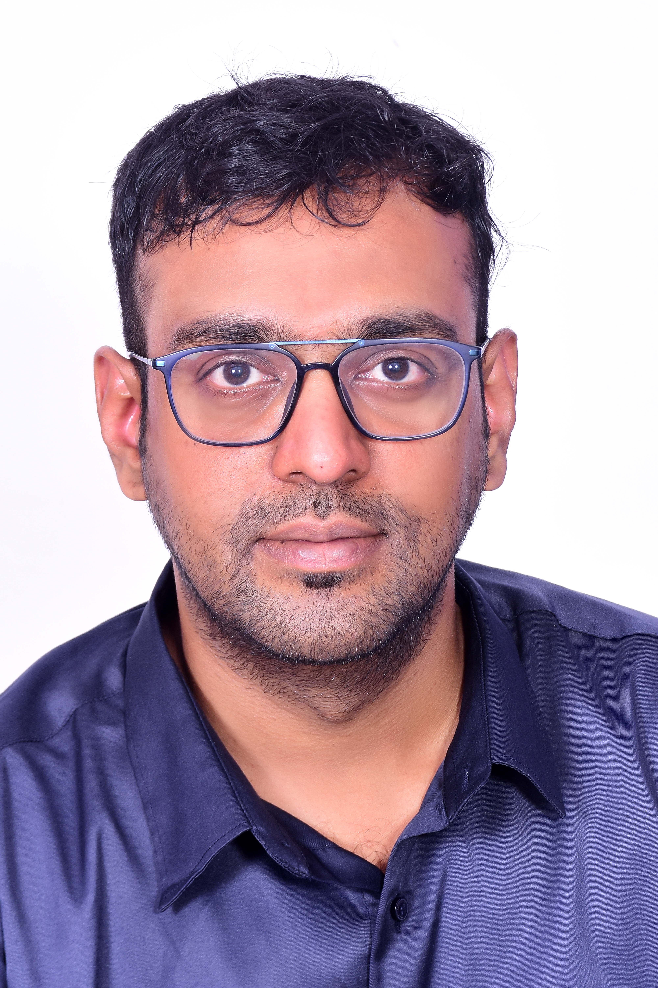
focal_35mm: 105
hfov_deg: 13.0
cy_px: 494
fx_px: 2879
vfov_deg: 19.5
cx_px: 329
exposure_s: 1/160
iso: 250
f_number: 8
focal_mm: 70
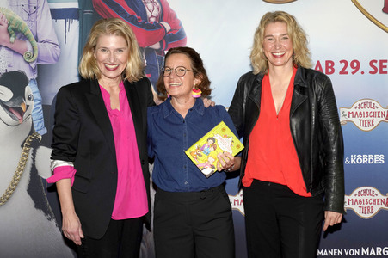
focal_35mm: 60
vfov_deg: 22.6
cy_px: 129
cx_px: 194
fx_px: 646
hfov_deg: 33.4
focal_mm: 60
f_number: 8
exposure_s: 1/160
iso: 640
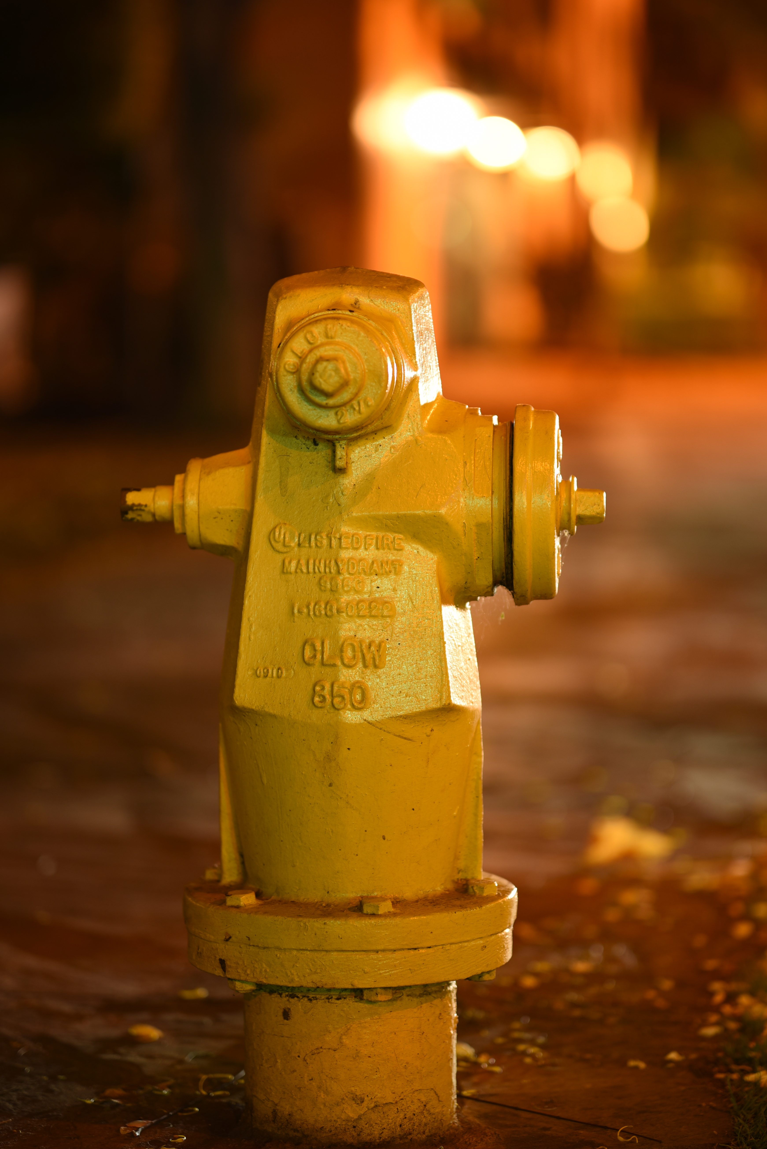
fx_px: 3129
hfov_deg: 14.0
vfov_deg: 20.8
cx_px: 418
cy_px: 546
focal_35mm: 98
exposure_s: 1/2
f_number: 1.4
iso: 100
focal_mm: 85
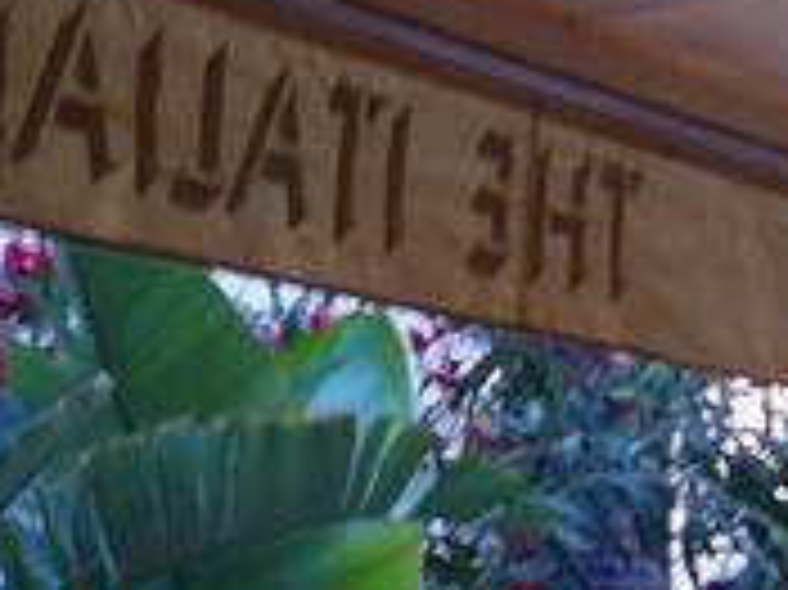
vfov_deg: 8.9
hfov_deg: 11.1
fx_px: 3640
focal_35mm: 160
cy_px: 1067
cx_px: 1644
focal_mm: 5.2
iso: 100
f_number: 2.8
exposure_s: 1/8
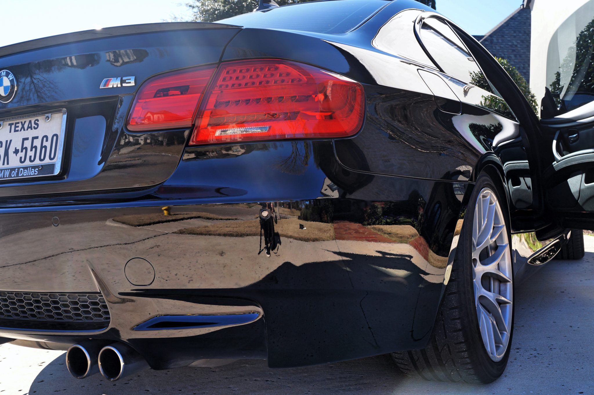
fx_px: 594
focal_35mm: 36
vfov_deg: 36.8
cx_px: 297
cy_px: 198
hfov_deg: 53.2
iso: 100
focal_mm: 24
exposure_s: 1/100
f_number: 7.1
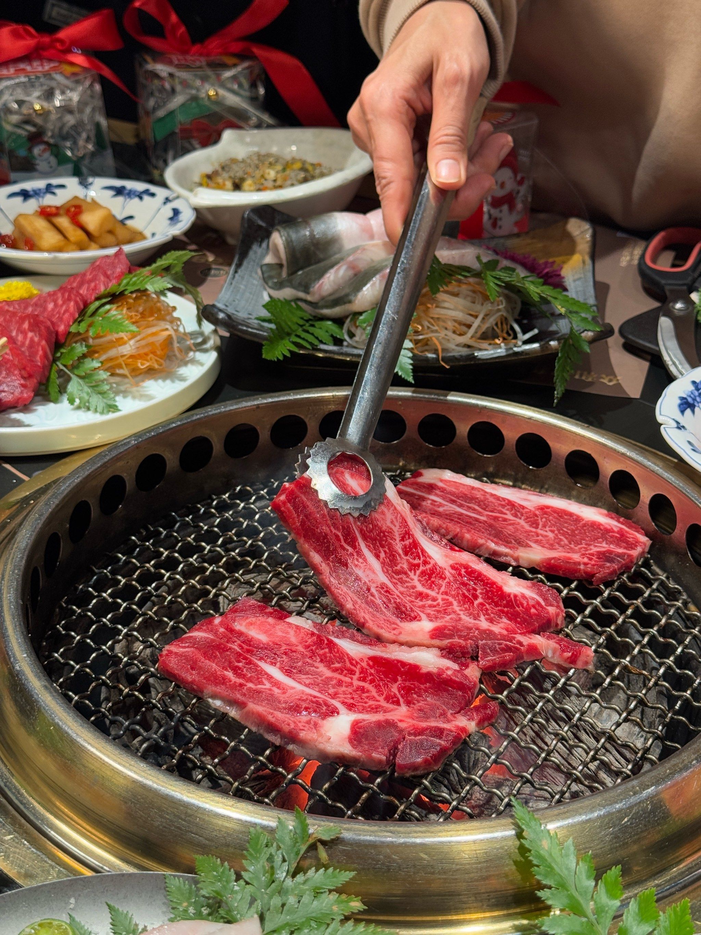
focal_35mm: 48
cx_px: 350
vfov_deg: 39.7
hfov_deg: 30.3
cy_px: 468
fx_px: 1296
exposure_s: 1/67
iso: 100
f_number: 1.78
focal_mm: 6.76
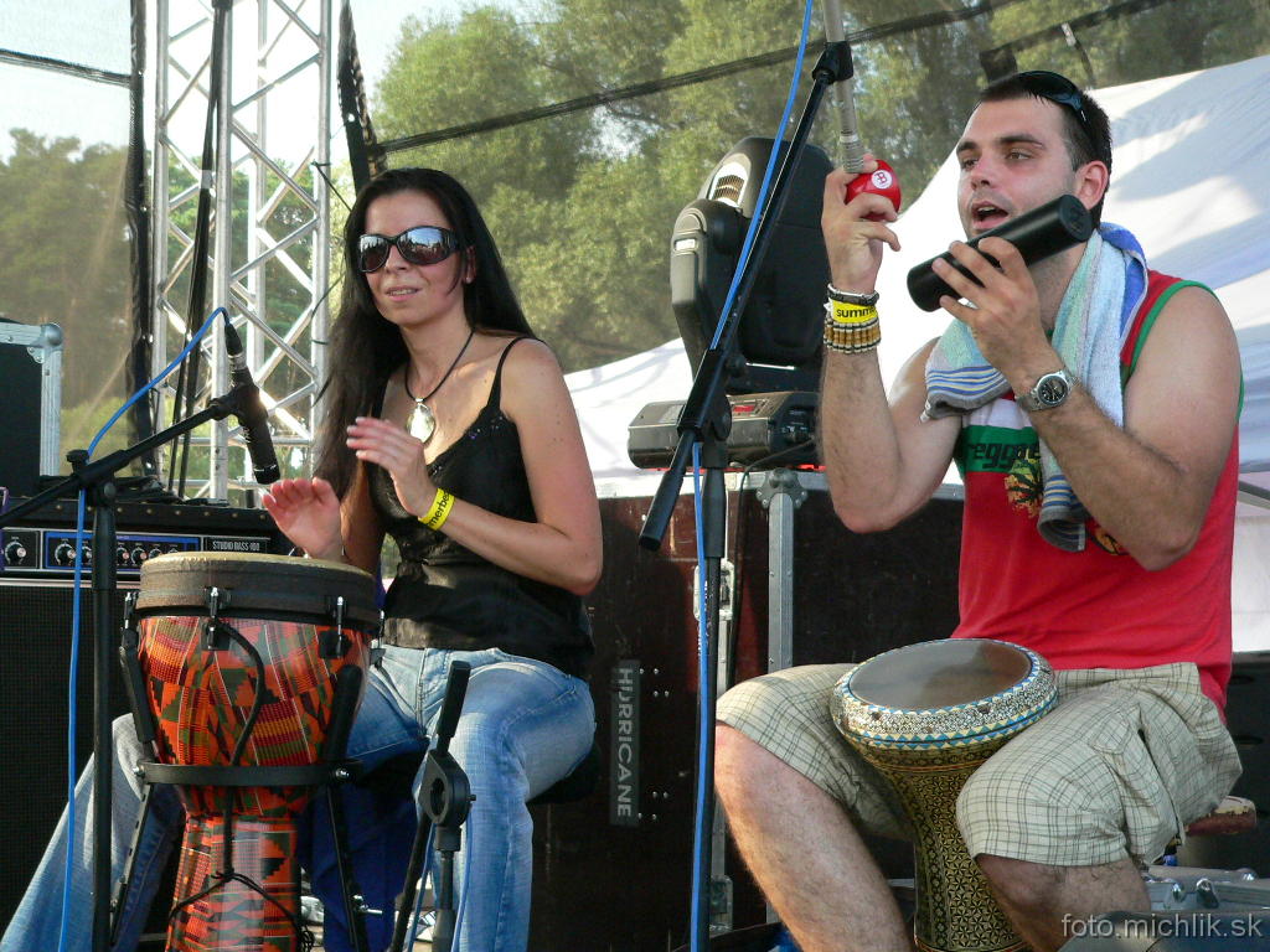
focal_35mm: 73
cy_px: 476
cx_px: 635
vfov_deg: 20.2
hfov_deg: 26.7
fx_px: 2678
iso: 200
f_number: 2.8
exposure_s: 1/400
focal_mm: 12.1
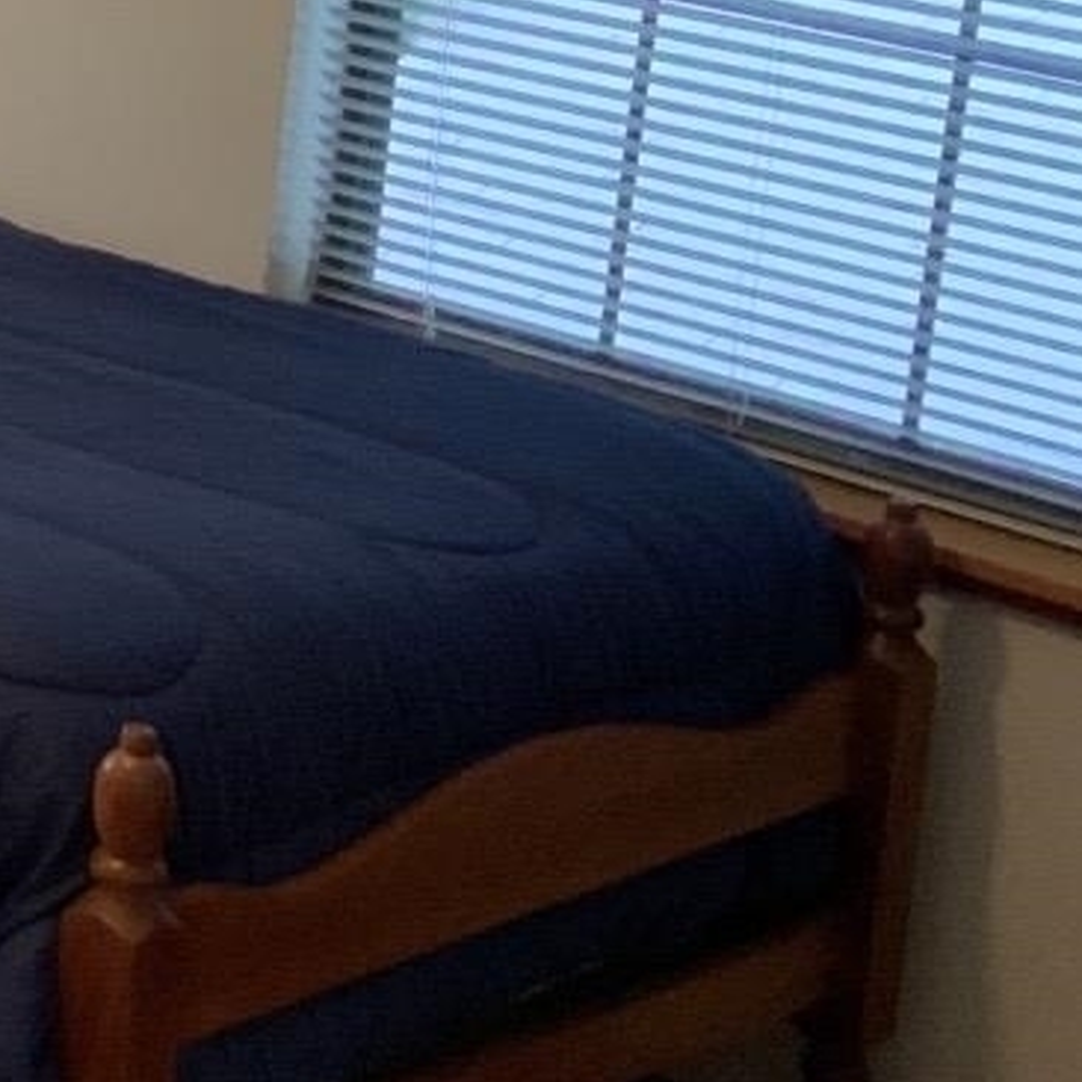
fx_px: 3713
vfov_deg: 16.1
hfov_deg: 13.9
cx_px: -1131
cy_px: -112
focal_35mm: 105
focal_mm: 3
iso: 160
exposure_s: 1/60
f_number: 1.8
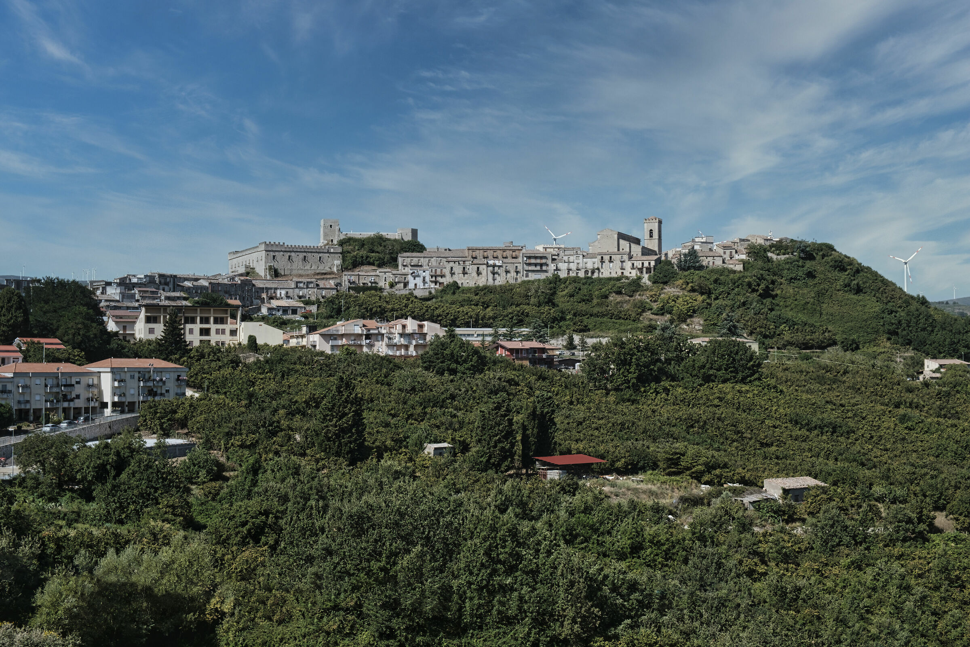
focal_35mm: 45
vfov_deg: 29.9
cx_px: 485
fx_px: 1212
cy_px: 324
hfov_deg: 43.6
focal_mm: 30.2
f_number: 9
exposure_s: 1/250
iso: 160
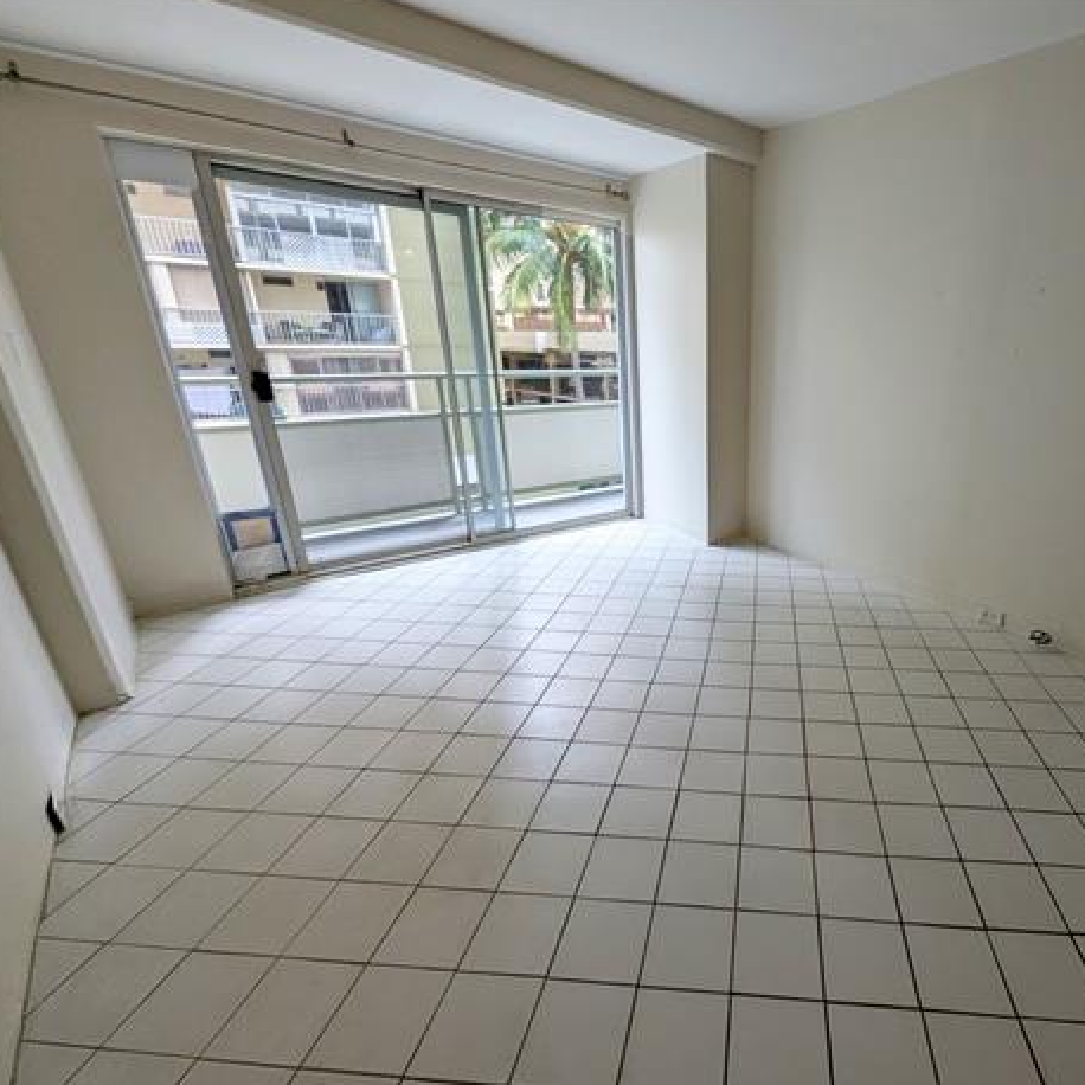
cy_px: 557
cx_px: 738
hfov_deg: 83.9
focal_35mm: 16
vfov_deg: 87.4
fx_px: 567
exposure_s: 1/194
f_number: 2.2
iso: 39
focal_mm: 1.95
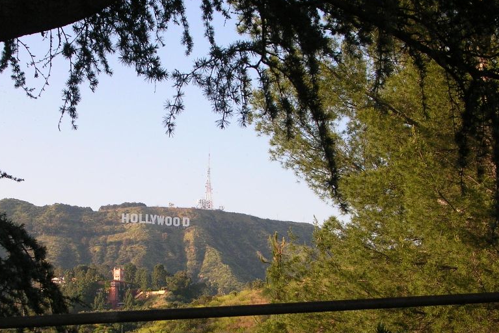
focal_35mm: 79
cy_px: 248
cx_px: 175
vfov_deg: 17.2
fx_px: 1095
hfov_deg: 25.6
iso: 50
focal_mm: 8.5
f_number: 3.3
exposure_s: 1/303
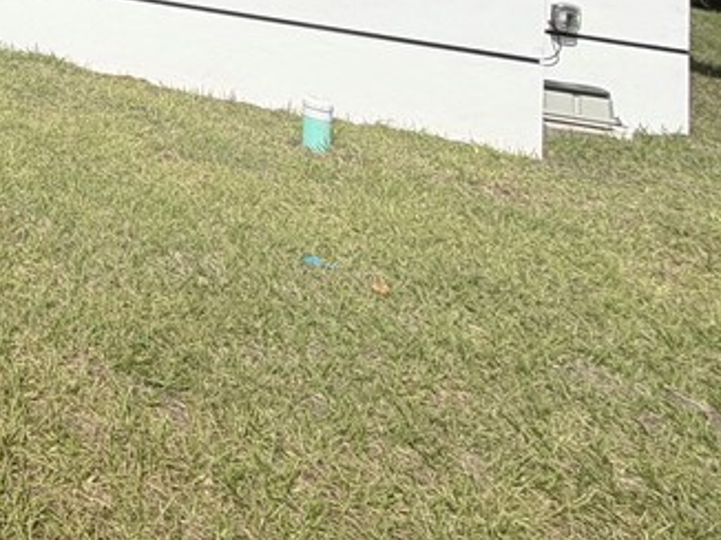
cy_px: -279
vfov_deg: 24.9
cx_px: -405
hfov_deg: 27.0
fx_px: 916
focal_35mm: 44
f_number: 2.2
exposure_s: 1/1698
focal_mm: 2.22
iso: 20
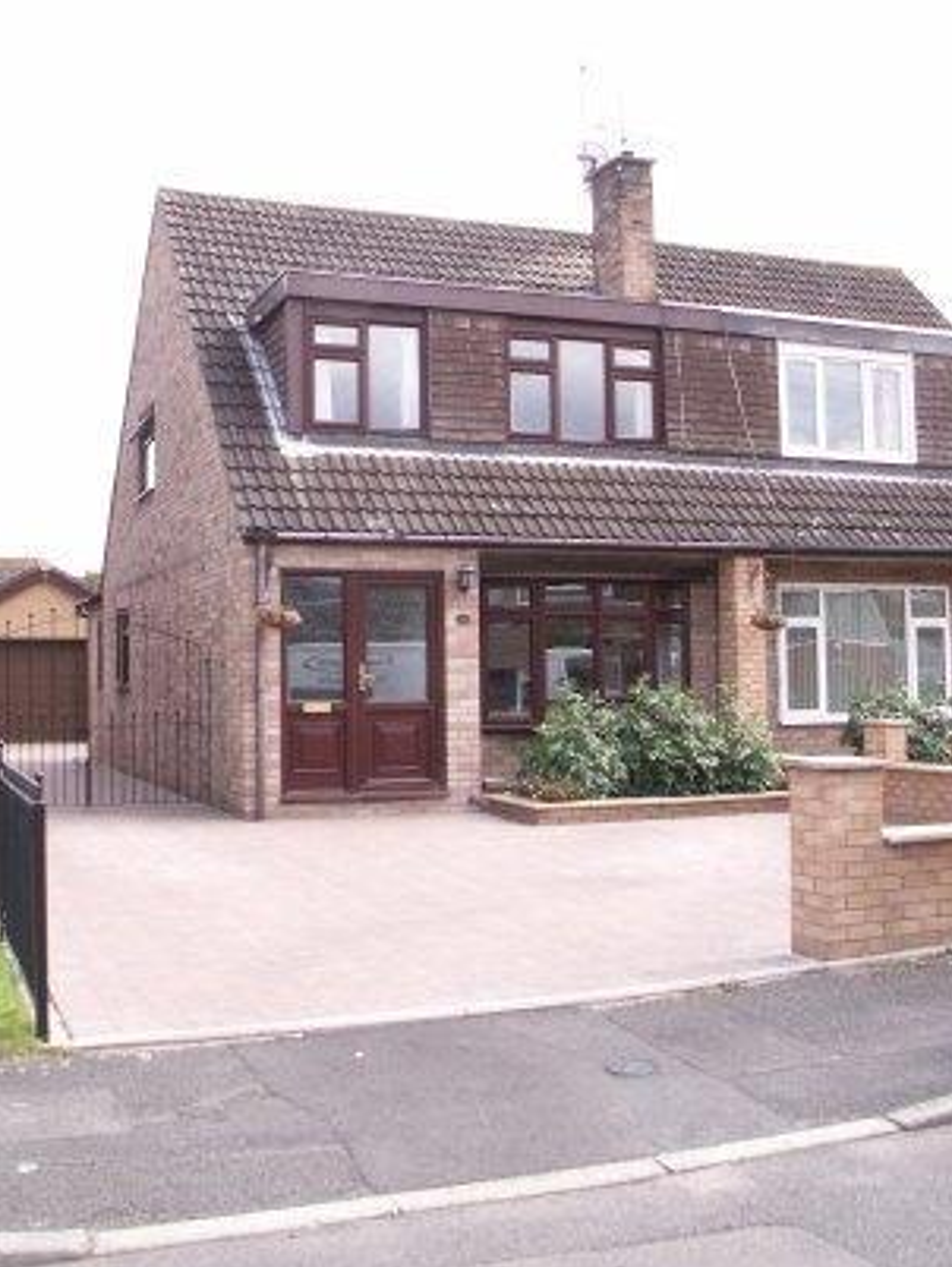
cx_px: 426
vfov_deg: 47.8
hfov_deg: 36.8
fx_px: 1429
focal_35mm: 39
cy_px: 570
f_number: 5
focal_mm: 5.86
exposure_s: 1/100
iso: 50
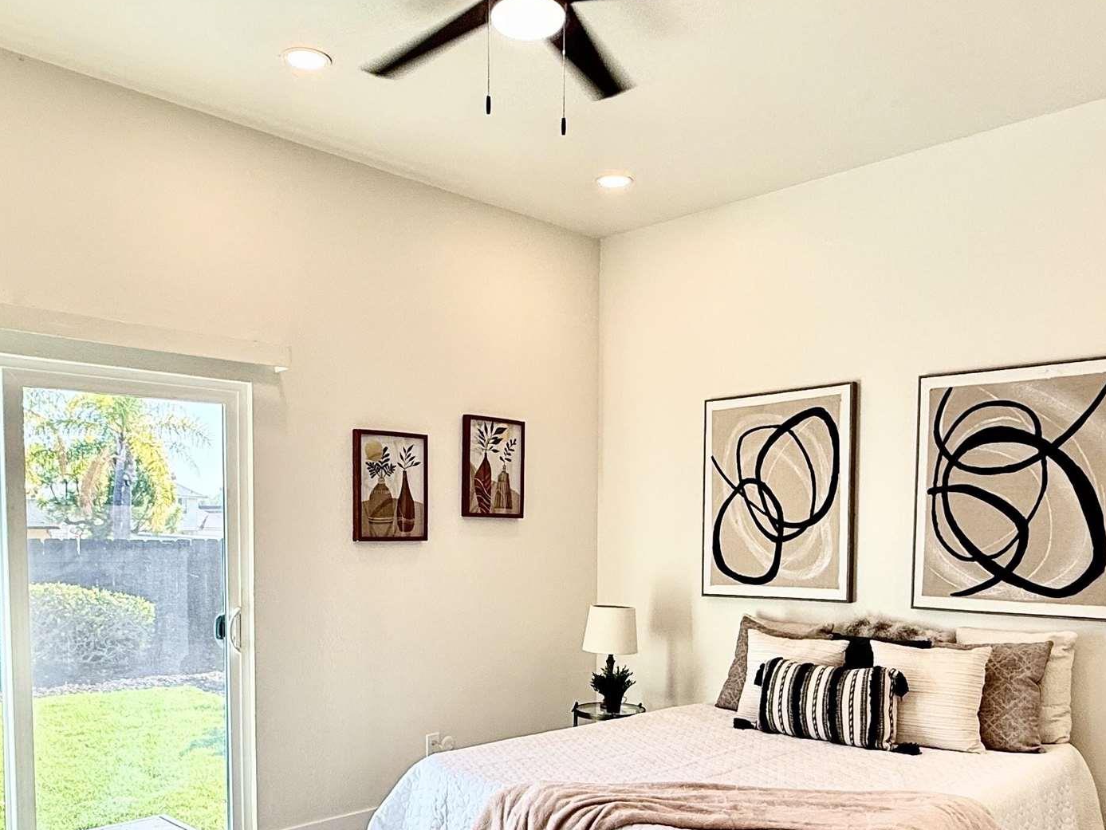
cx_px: 522
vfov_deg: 44.6
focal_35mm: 31
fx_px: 991
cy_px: 576
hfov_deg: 58.3
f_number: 2.2
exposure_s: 1/120
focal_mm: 2.22
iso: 80
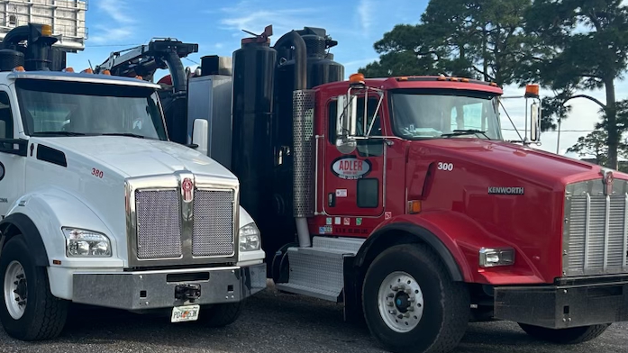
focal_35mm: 52
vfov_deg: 23.0
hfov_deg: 38.3
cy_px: 236
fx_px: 866
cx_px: 121
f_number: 1.5
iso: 50
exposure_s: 1/1869
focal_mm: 5.7
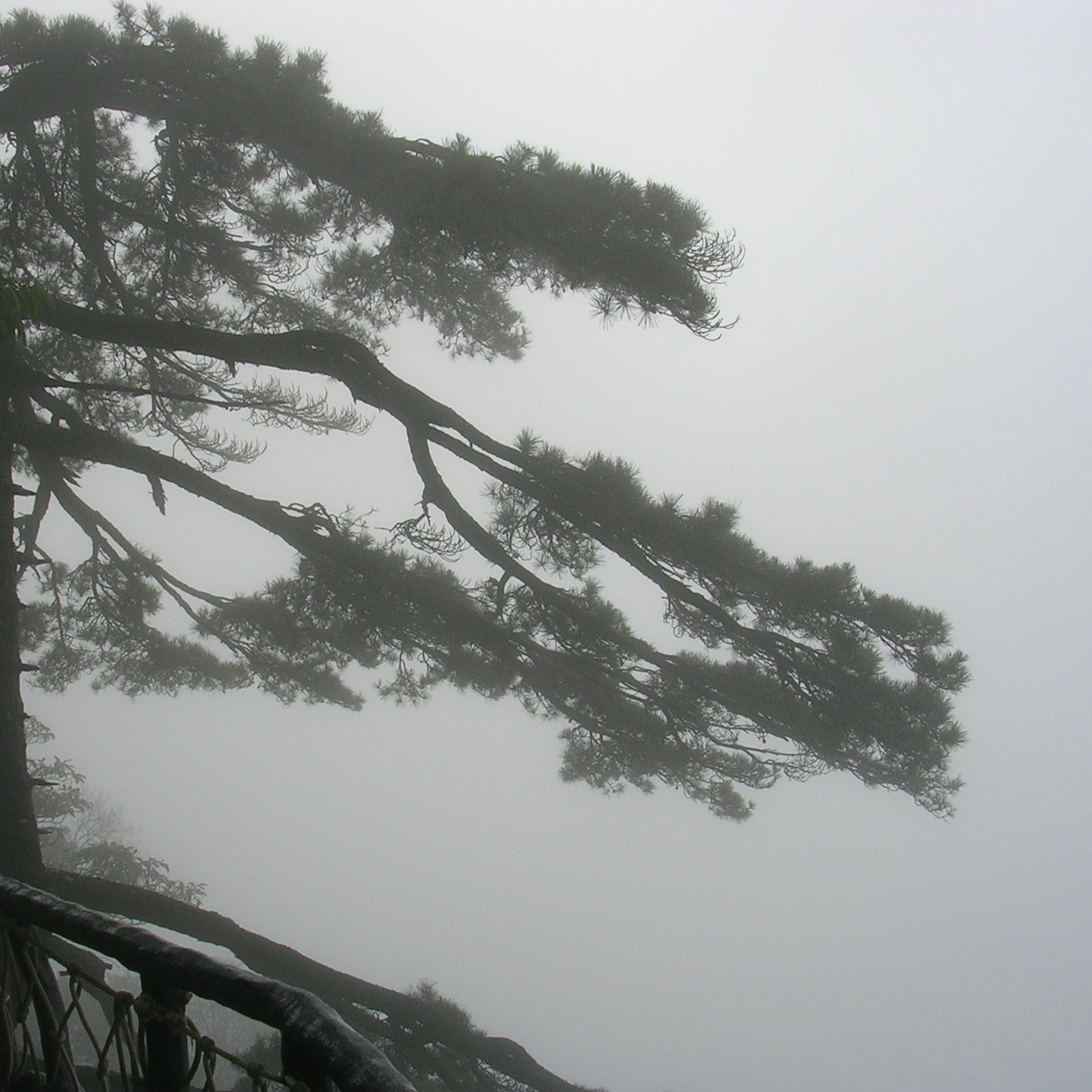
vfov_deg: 37.6
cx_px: 397
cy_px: 545
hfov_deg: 37.3
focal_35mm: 45
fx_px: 1606
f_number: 5.6
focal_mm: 5.8
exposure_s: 1/225
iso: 50
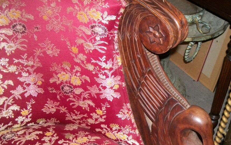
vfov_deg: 25.5
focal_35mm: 50
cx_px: 168
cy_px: 111
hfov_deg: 39.4
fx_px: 315
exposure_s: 1/30
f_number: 2.9
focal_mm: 5.7
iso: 160
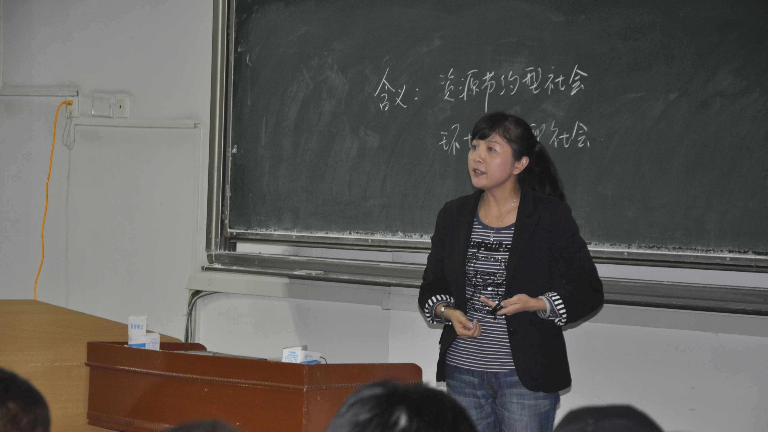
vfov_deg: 9.1
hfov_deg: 16.1
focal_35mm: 134
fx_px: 2719
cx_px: 384
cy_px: 248
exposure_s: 1/60
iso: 800
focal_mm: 85
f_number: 5.6
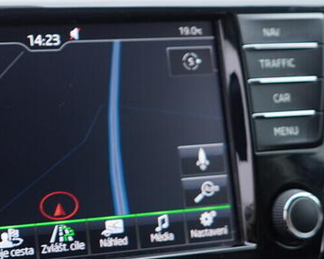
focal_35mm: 98
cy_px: 83
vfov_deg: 15.7
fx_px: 939
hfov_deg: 19.2
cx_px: 19
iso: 250
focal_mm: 24
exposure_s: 1/40
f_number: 2.8
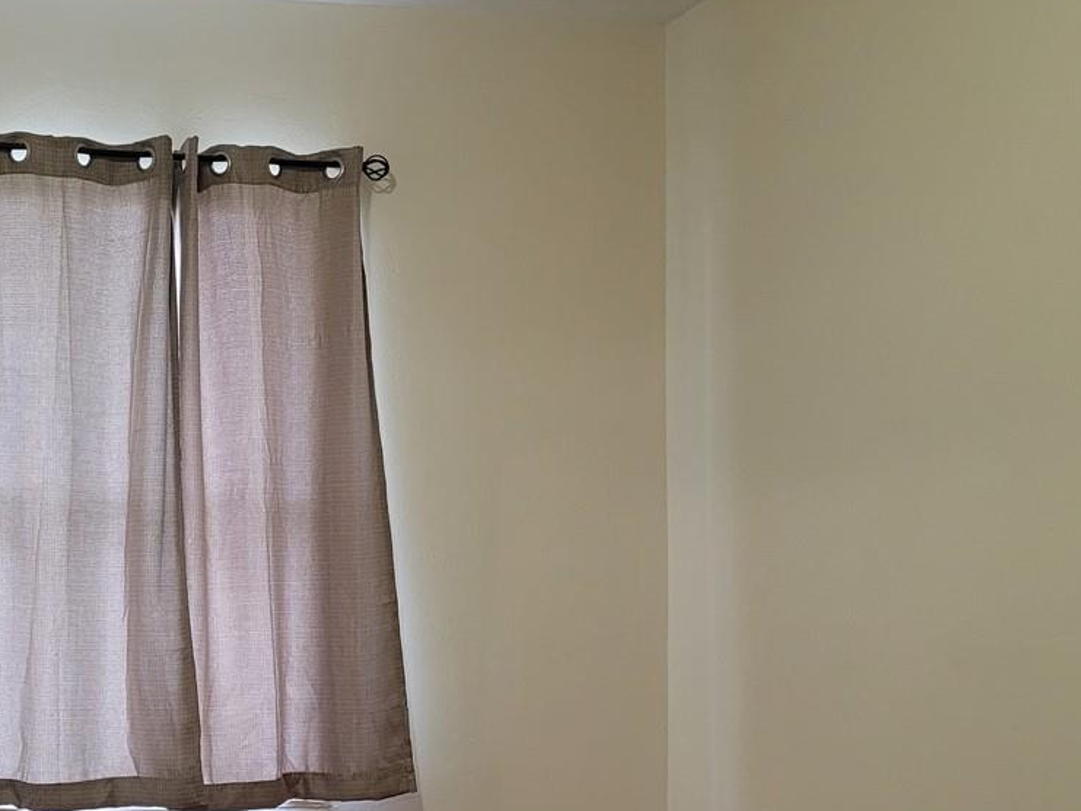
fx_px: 1687
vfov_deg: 26.8
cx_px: 178
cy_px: 582
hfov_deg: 34.2
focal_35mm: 54
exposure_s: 1/40
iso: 400
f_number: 1.8
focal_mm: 7
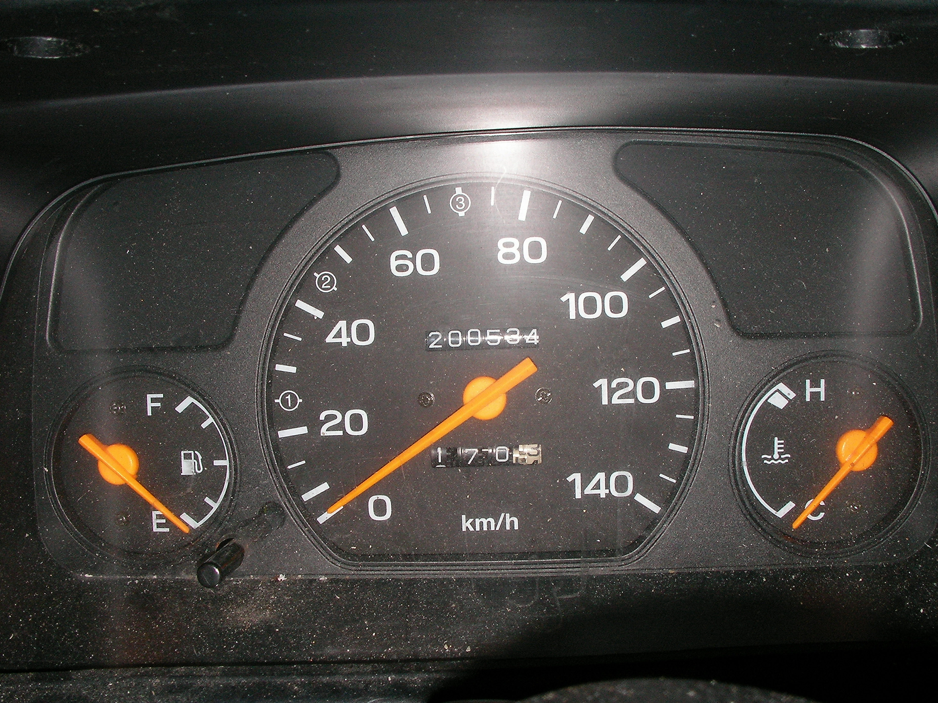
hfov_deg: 49.0
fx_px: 1030
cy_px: 352
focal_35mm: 38
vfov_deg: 37.7
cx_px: 469
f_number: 5.6
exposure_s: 1/40
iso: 100
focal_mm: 6.3
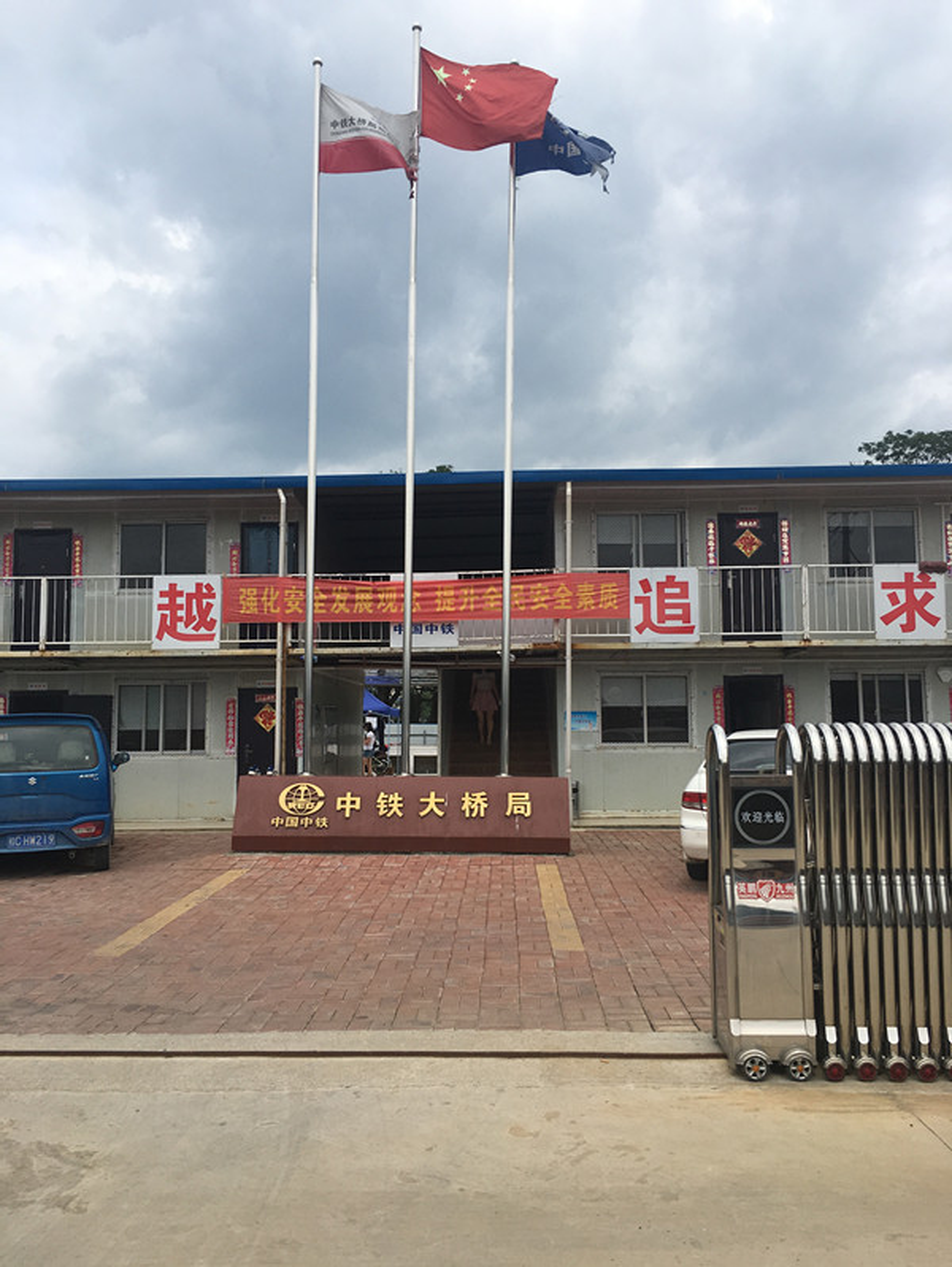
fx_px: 1063
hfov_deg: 48.3
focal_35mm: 29
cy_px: 634
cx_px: 476
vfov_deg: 61.6
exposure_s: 1/1876
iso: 25
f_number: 2.2
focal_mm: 4.15
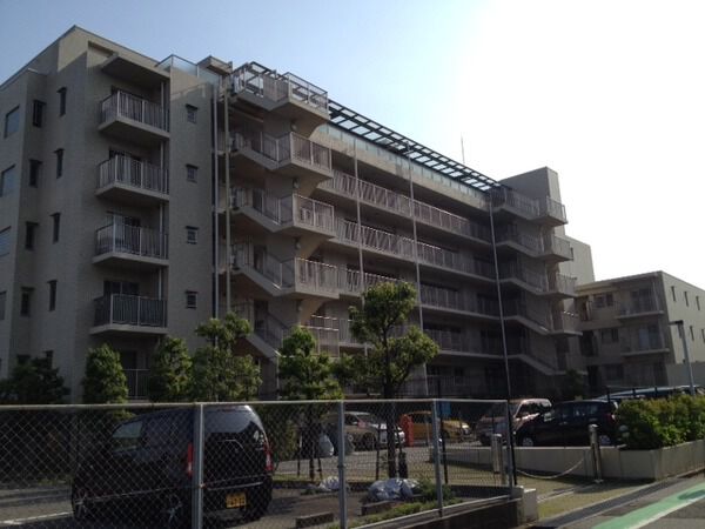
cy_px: 264
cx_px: 352
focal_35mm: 35
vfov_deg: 40.7
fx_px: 713
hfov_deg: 52.6
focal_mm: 4.28
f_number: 2.4
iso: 50
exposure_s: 1/1972
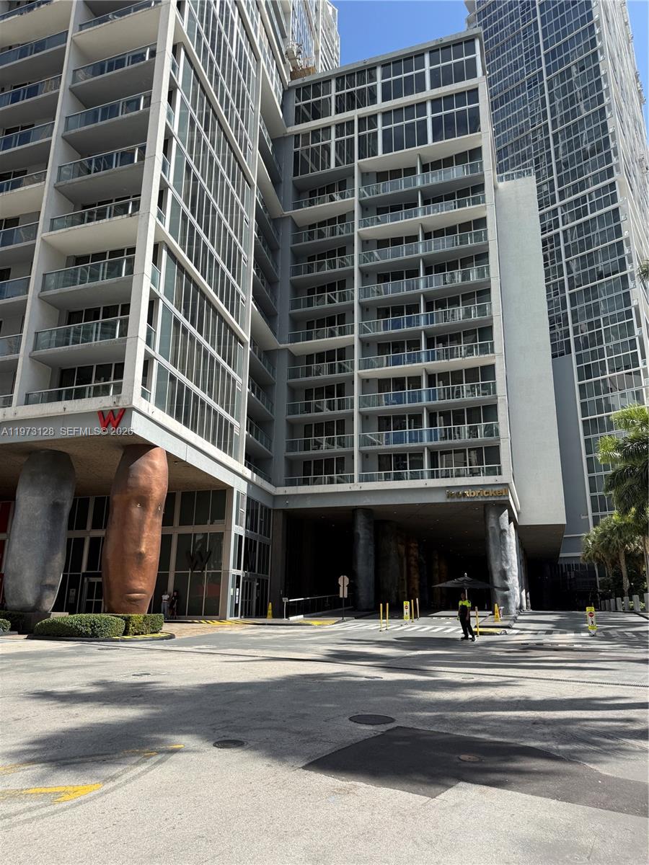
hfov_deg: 56.8
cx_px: 324
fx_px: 600
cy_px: 432
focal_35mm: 24
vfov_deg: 71.6
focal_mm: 6.76
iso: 80
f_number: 1.78
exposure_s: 1/2907
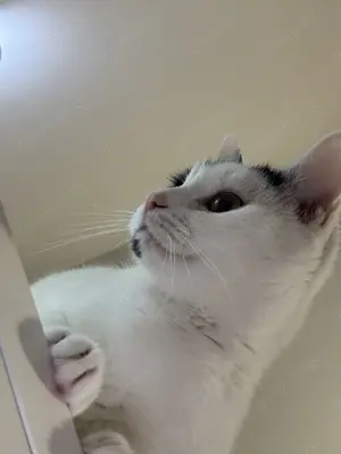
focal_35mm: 30
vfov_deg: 60.0
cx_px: 170
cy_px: 227
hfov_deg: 46.8
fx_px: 394
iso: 200
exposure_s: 1/50
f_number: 1.9
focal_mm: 2.69
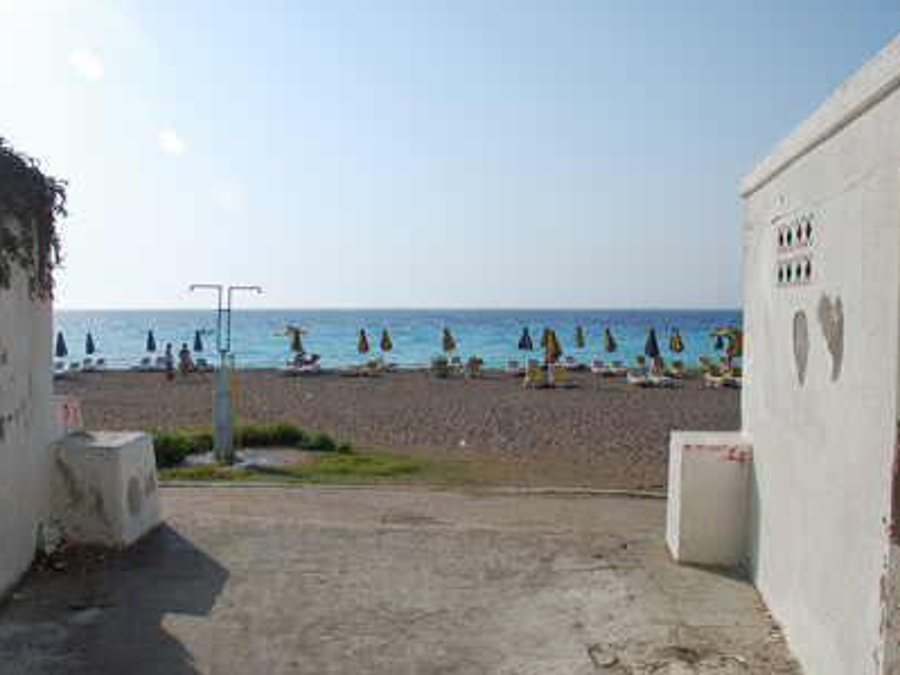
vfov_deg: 46.8
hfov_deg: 59.9
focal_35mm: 30
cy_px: 341
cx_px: 406
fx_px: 780
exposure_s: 1/250
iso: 110
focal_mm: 18
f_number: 9.5
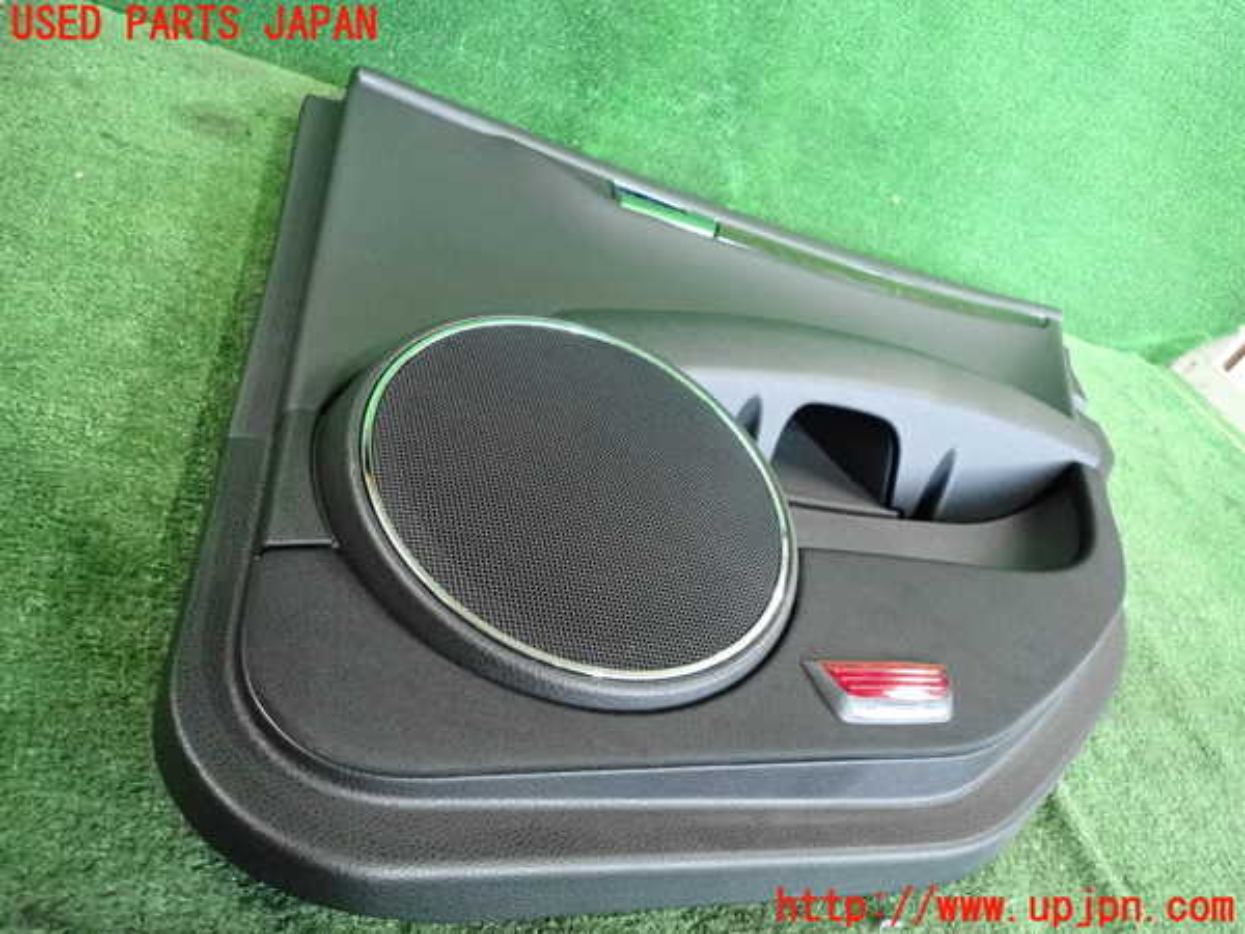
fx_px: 899
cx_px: 622
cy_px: 467
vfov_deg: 54.9
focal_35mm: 25
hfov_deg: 69.4
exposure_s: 1/125
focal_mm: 4.5
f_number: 2
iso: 2000
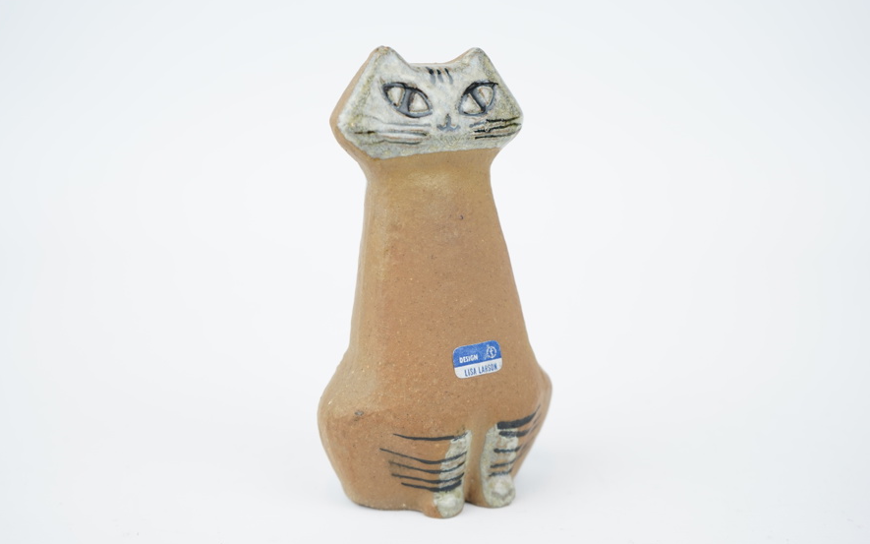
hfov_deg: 35.7
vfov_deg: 22.7
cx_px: 432
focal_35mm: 57
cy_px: 261
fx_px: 1351
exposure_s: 1/60
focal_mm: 55
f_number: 5
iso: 100
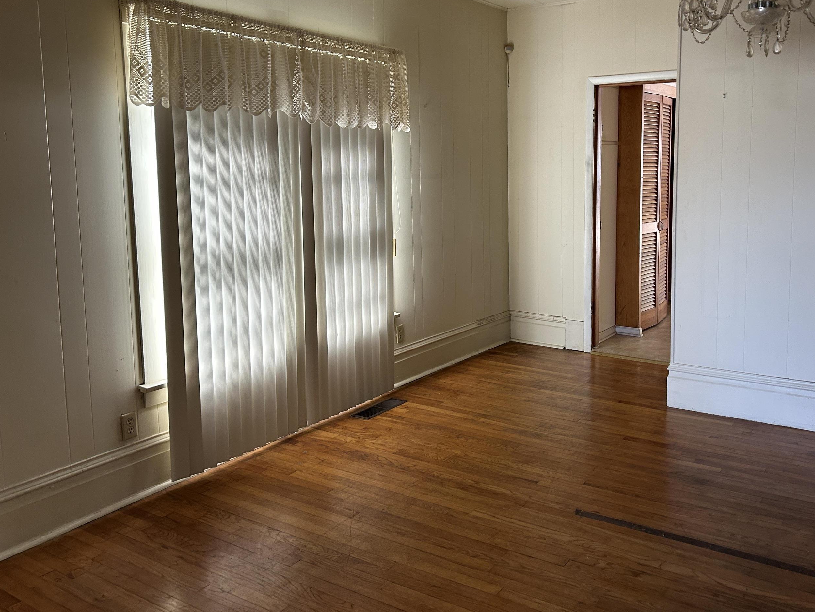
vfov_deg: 43.9
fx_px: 753
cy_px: 242
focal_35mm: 32
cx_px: 463
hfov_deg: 56.6
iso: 125
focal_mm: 5.7
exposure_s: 1/86
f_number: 1.5
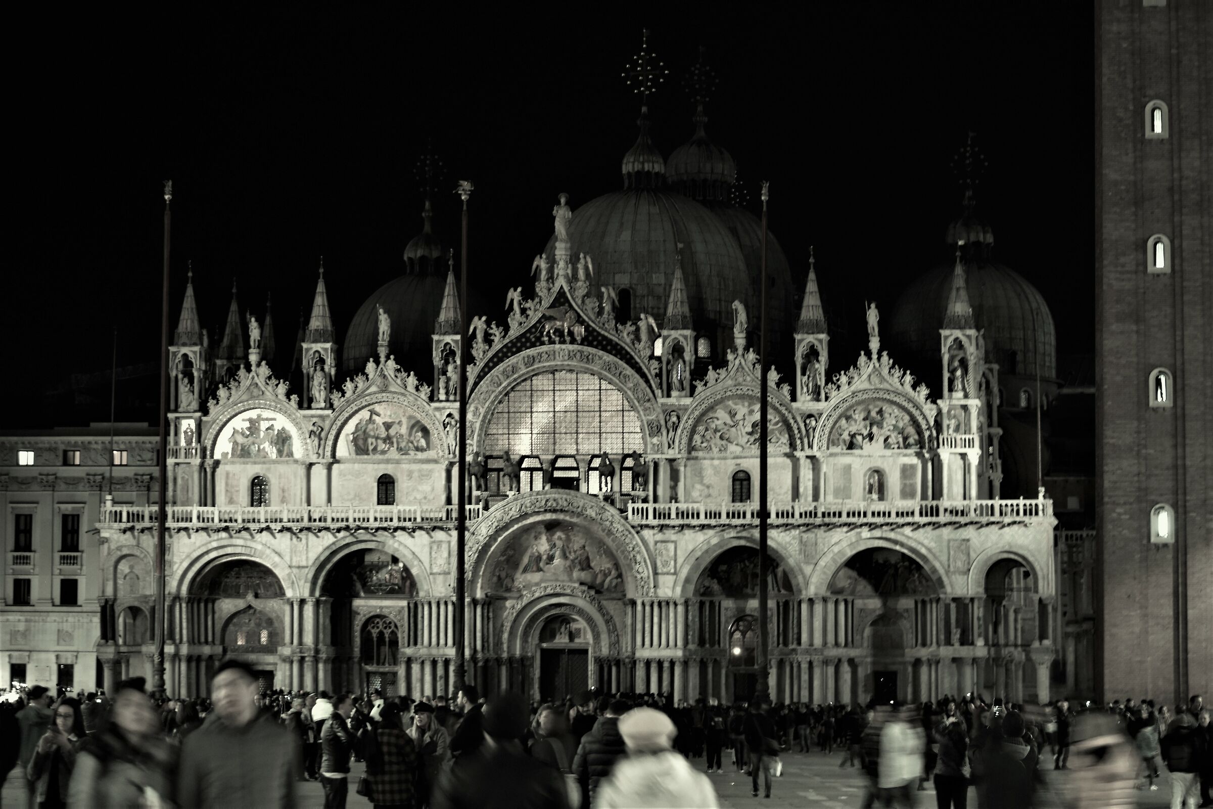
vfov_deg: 16.6
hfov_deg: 24.6
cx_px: 606
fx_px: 2780
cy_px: 404
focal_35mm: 82
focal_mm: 55
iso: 2500
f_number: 4.5
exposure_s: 1/5
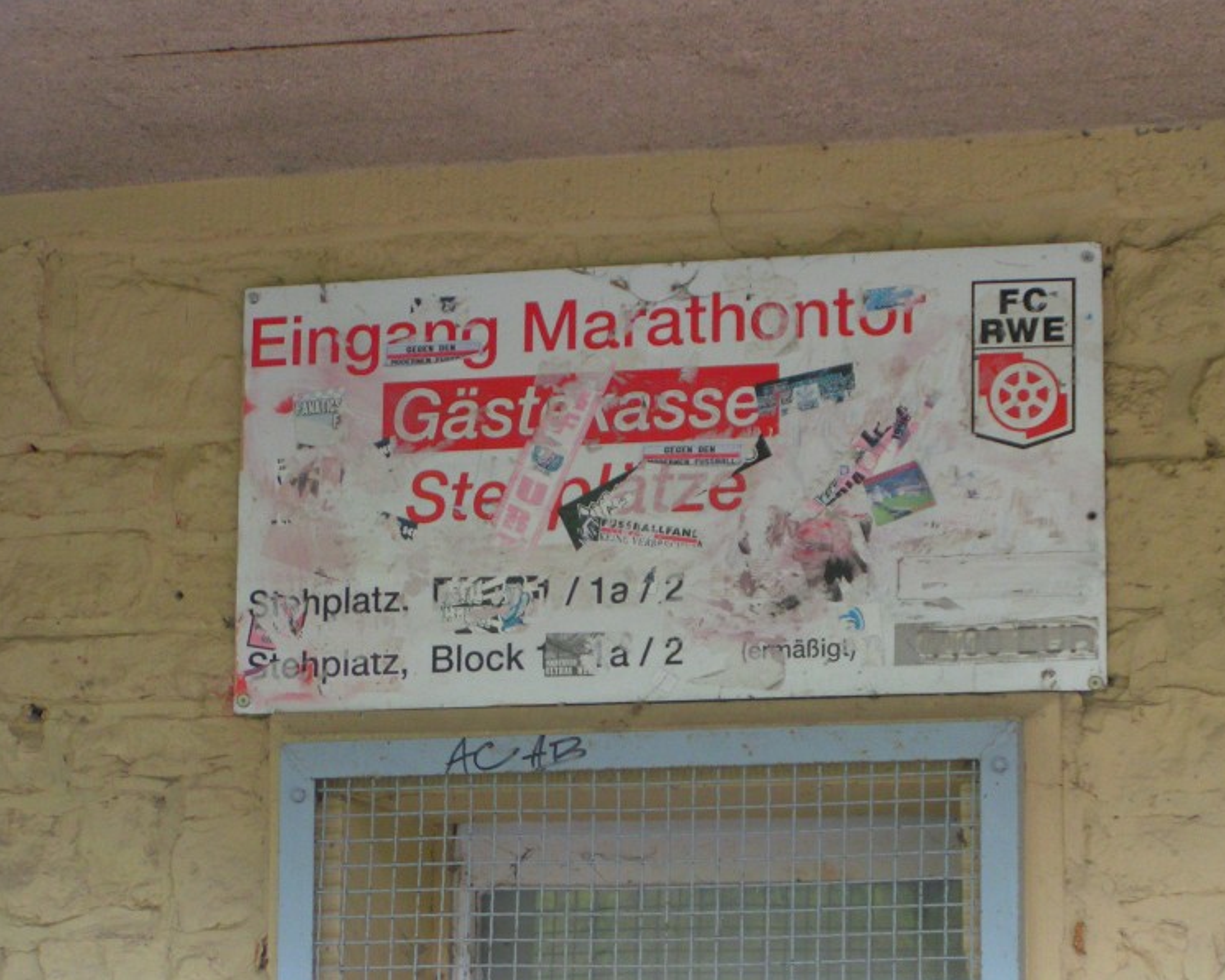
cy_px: 492
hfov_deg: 17.6
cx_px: 654
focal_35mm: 109
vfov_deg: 14.1
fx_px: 3952
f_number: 3.5
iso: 200
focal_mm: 15.9
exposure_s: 1/50
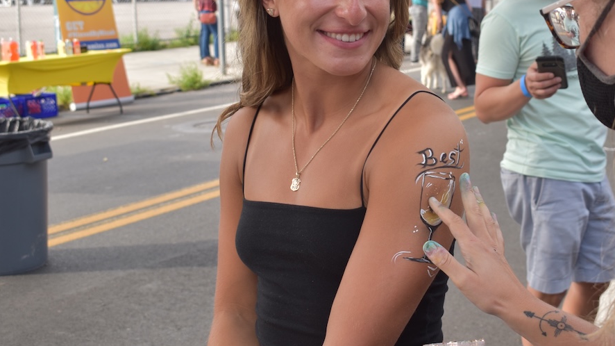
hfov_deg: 33.8
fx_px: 1006
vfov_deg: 19.4
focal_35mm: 62
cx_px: 381
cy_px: 97
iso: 200
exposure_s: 1/200
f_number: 6.3
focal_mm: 29
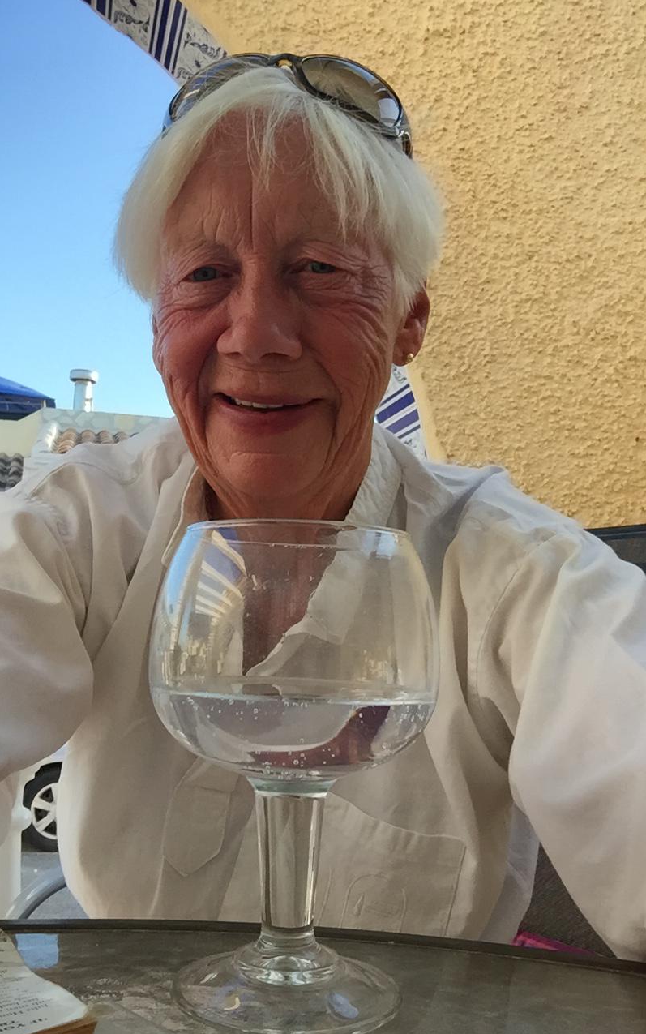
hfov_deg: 38.2
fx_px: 929
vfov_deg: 58.1
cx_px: 271
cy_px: 517
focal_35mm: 33
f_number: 2.2
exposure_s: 1/169
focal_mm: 2.65
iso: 32
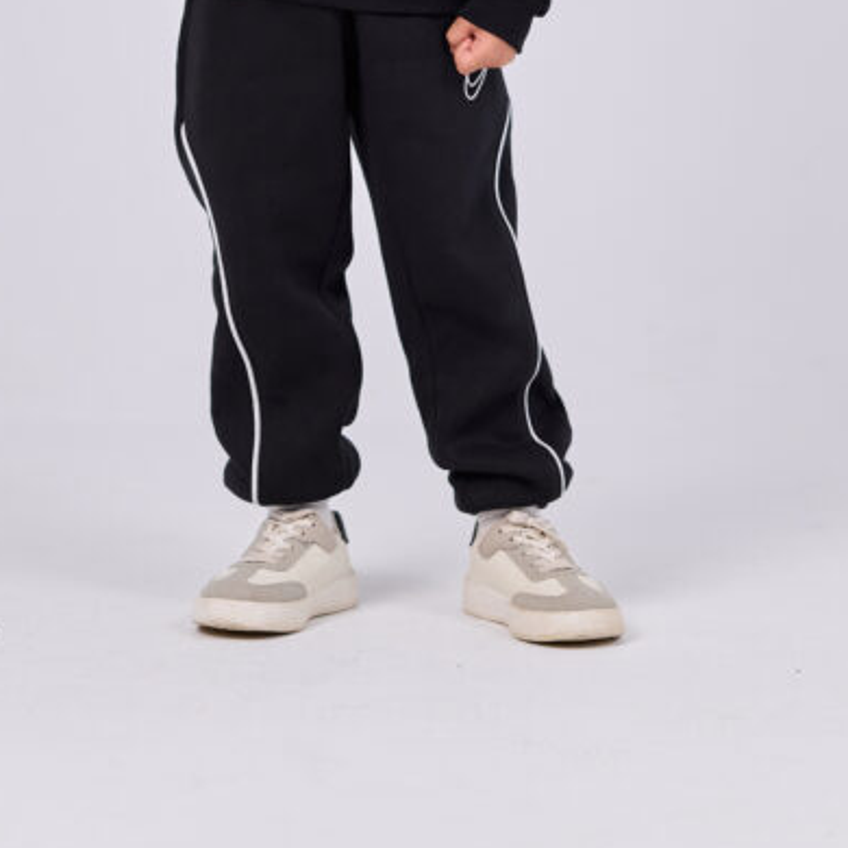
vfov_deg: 10.4
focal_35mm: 167
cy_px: -57
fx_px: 4629
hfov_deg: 10.5
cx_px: 326
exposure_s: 1/640
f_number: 2
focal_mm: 85
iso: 800
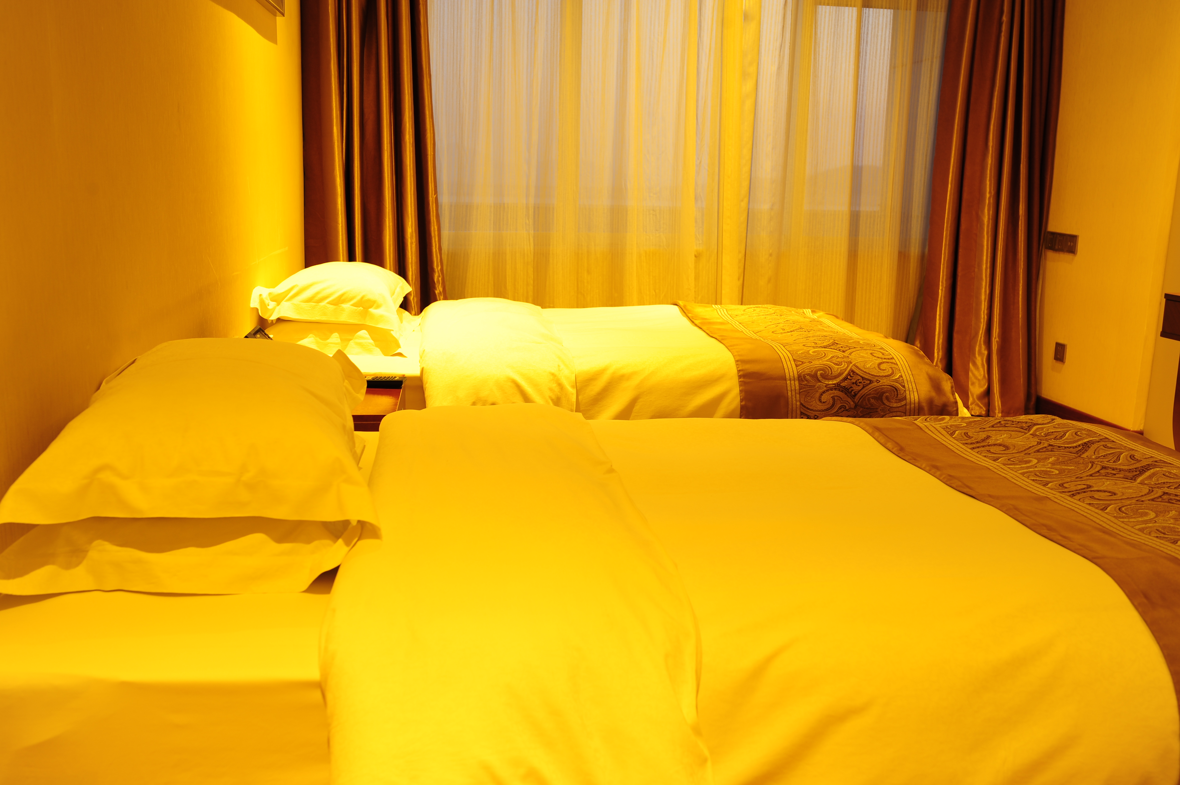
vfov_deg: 37.8
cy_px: 392
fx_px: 1146
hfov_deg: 54.5
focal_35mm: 35
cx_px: 590
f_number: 7.1
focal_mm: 35
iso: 200
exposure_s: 2
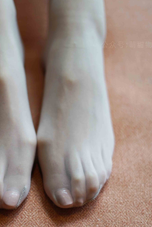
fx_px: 506
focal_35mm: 80
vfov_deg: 25.3
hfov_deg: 17.0
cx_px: 48
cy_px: 143
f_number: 1.8
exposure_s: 1/125
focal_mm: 50
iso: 125
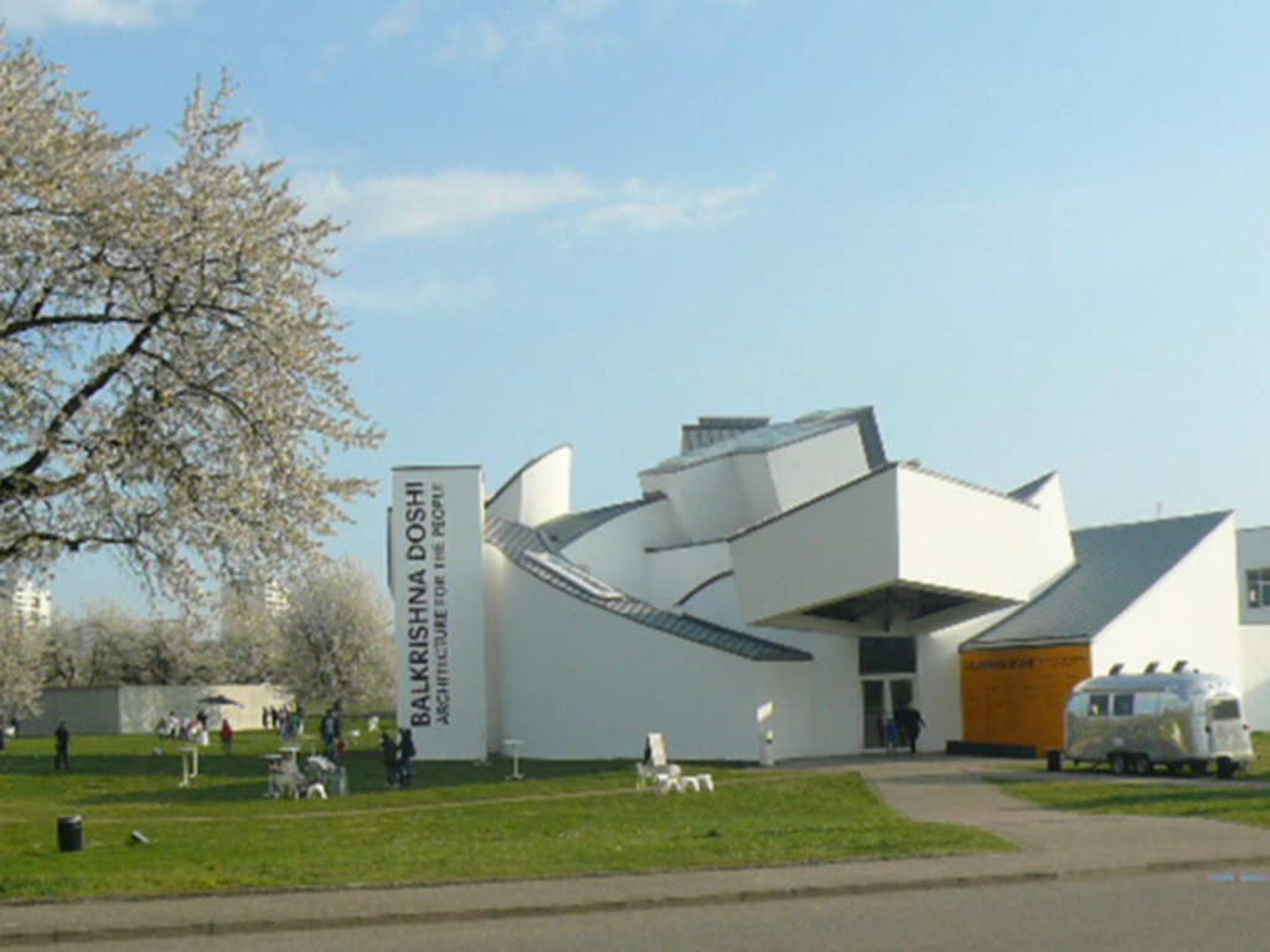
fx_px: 1651
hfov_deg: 42.1
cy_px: 476
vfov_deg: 32.2
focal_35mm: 45
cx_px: 635
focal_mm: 4.9
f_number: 8
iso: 100
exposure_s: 1/200
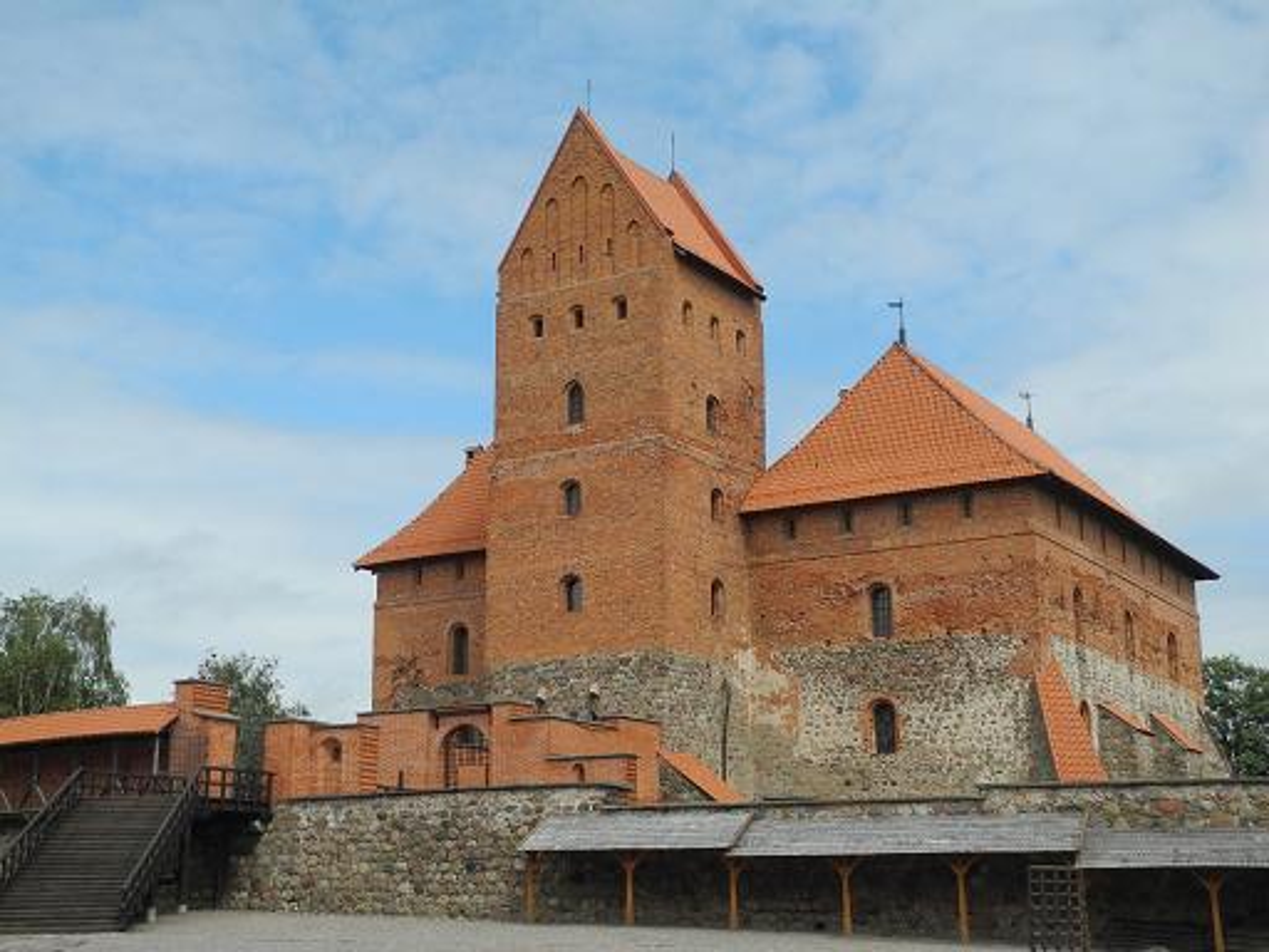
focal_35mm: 50
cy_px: 476
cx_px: 634
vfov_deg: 29.1
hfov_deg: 38.2
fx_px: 1833
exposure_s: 1/1000
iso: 100
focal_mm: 10.7
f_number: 4
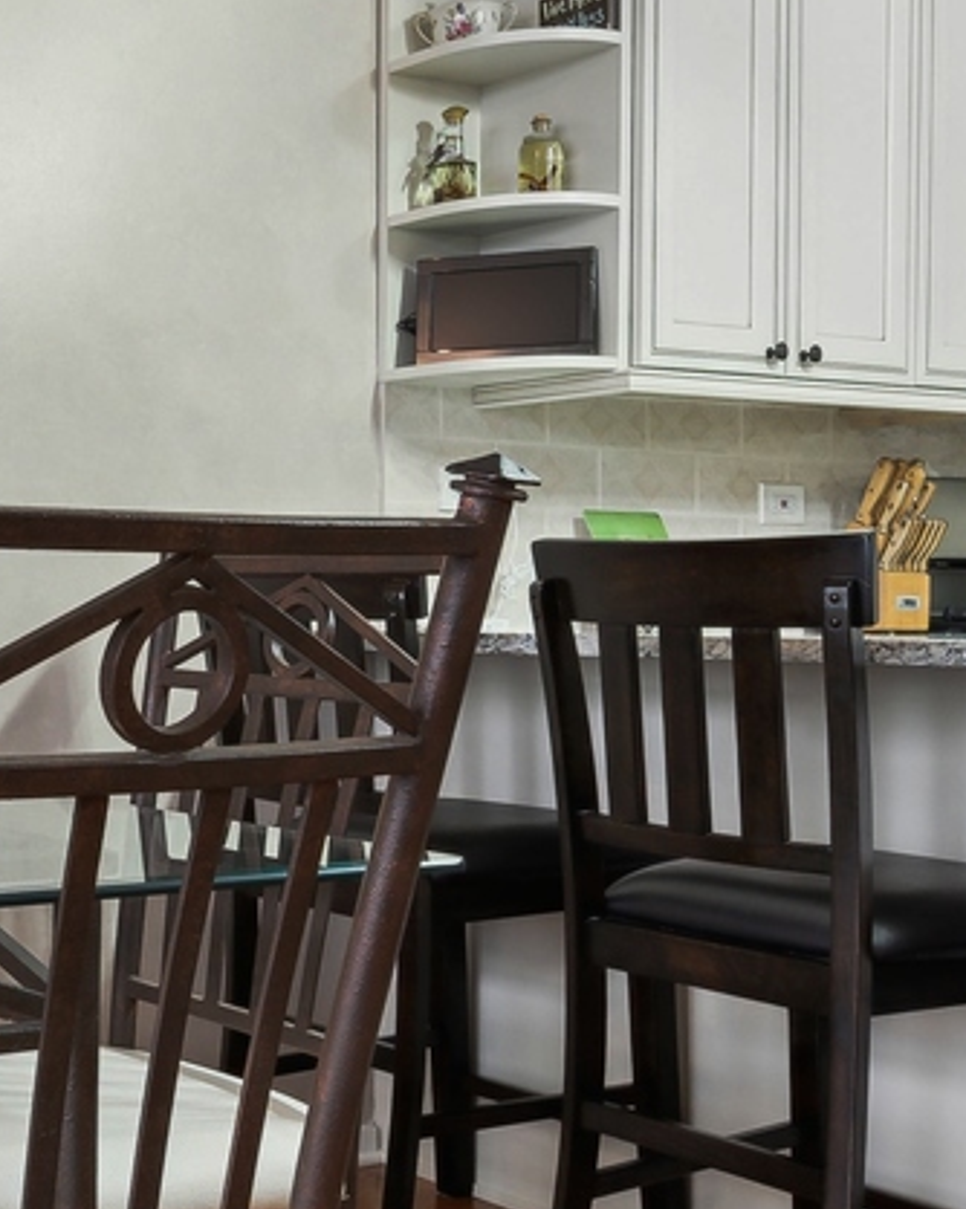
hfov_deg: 26.0
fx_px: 1824
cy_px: 657
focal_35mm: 51
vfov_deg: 36.6
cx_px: -242
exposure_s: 1/30
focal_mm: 14
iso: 400
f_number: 8
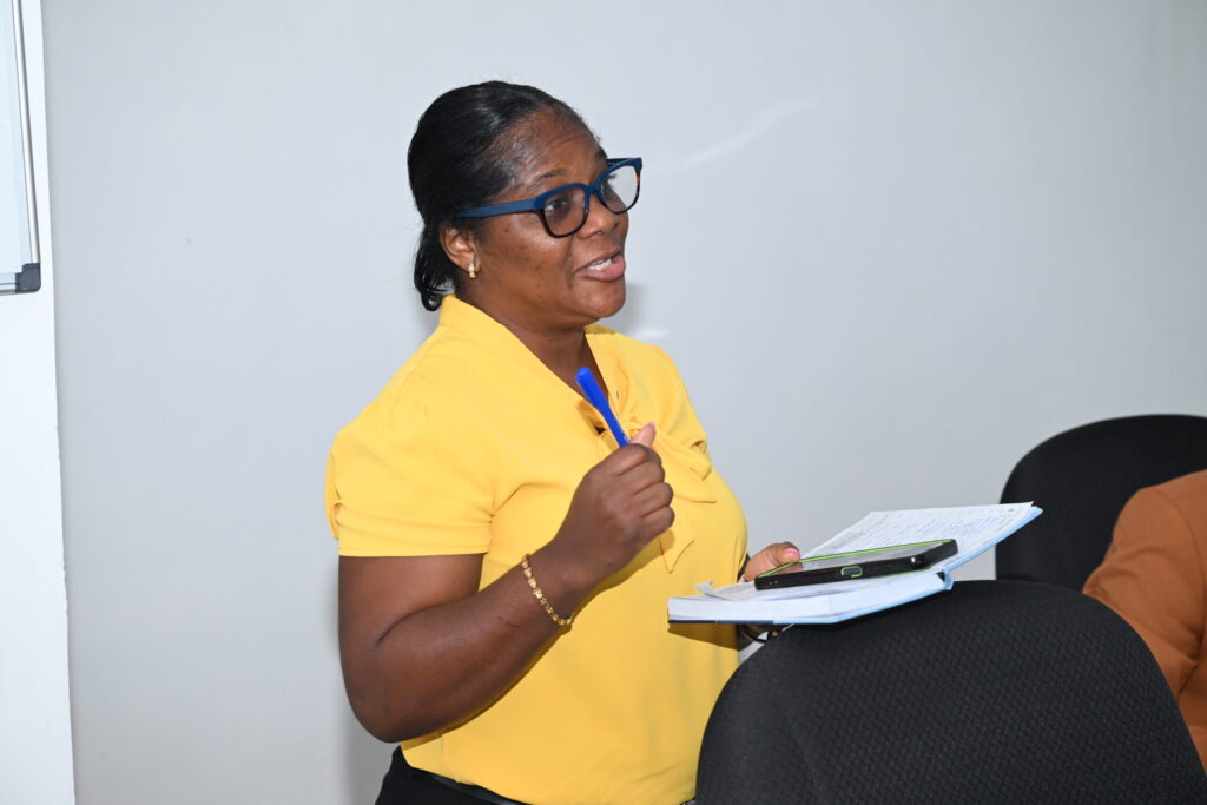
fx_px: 2347
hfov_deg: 28.8
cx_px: 604
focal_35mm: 70
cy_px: 402
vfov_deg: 19.5
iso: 800
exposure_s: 1/200
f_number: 5
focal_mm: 70
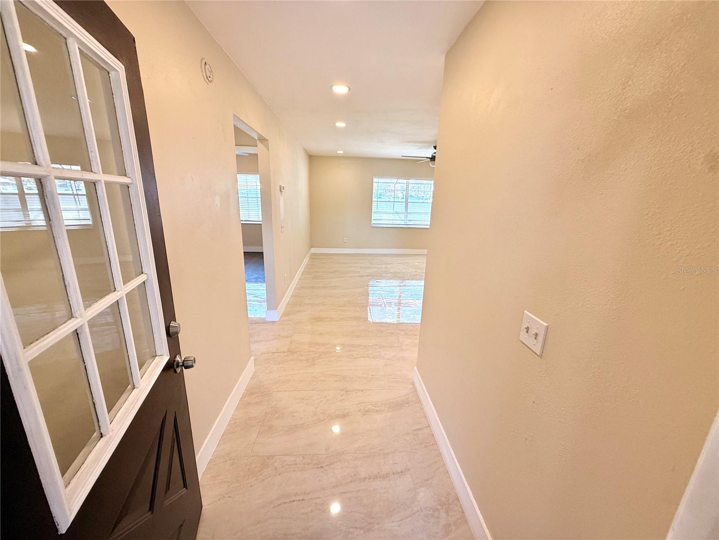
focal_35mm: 14
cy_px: 270
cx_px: 360
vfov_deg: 85.7
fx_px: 291
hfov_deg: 102.1
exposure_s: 1/120
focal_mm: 2.22
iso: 80
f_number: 2.2
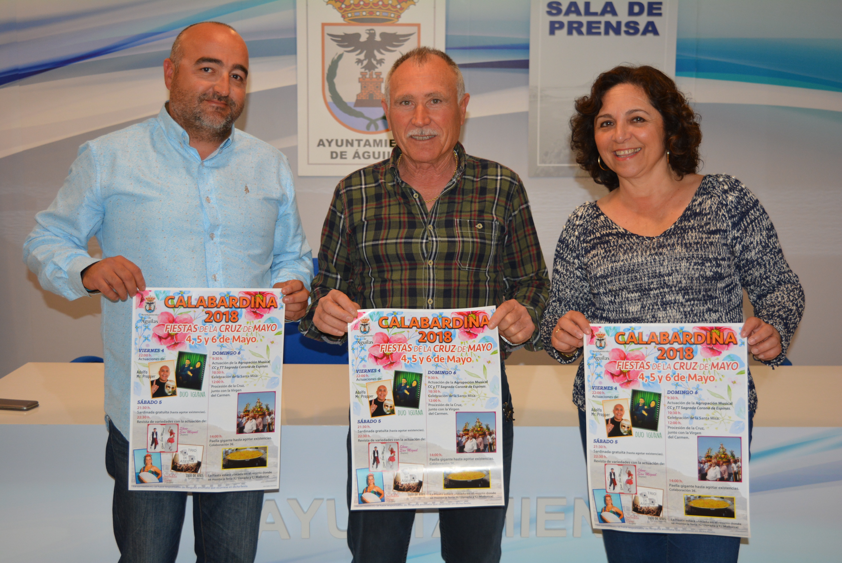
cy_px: 282
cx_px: 421
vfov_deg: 26.5
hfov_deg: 38.9
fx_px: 1194
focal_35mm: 51
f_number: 4.5
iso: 560
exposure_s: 1/60
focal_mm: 34
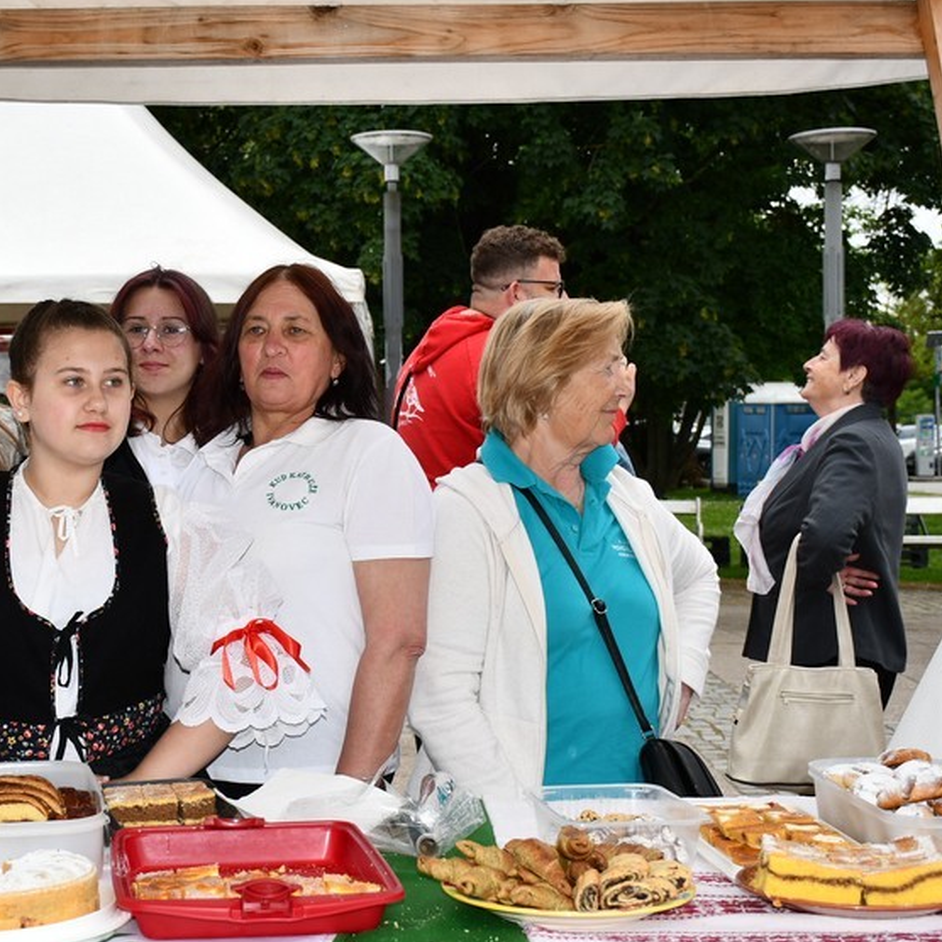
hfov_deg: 27.8
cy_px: 452
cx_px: 239
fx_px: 1878
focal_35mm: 61
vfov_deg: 28.2
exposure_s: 1/250
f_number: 4.5
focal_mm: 26
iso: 100
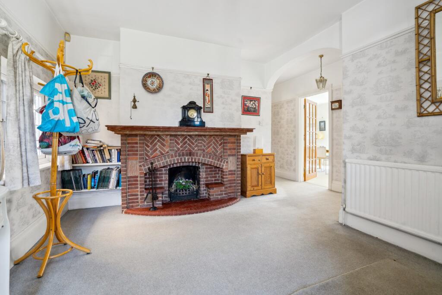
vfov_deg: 73.8
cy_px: 148
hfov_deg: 96.7
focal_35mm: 16
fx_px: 197
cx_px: 221
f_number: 8
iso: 640
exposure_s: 1/15
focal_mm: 16
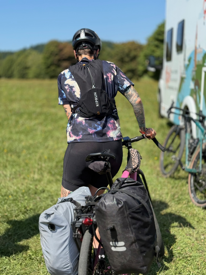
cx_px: 103
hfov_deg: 30.3
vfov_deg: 39.7
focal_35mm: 48
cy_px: 138
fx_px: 381
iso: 64
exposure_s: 1/2865
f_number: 1.78
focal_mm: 6.76
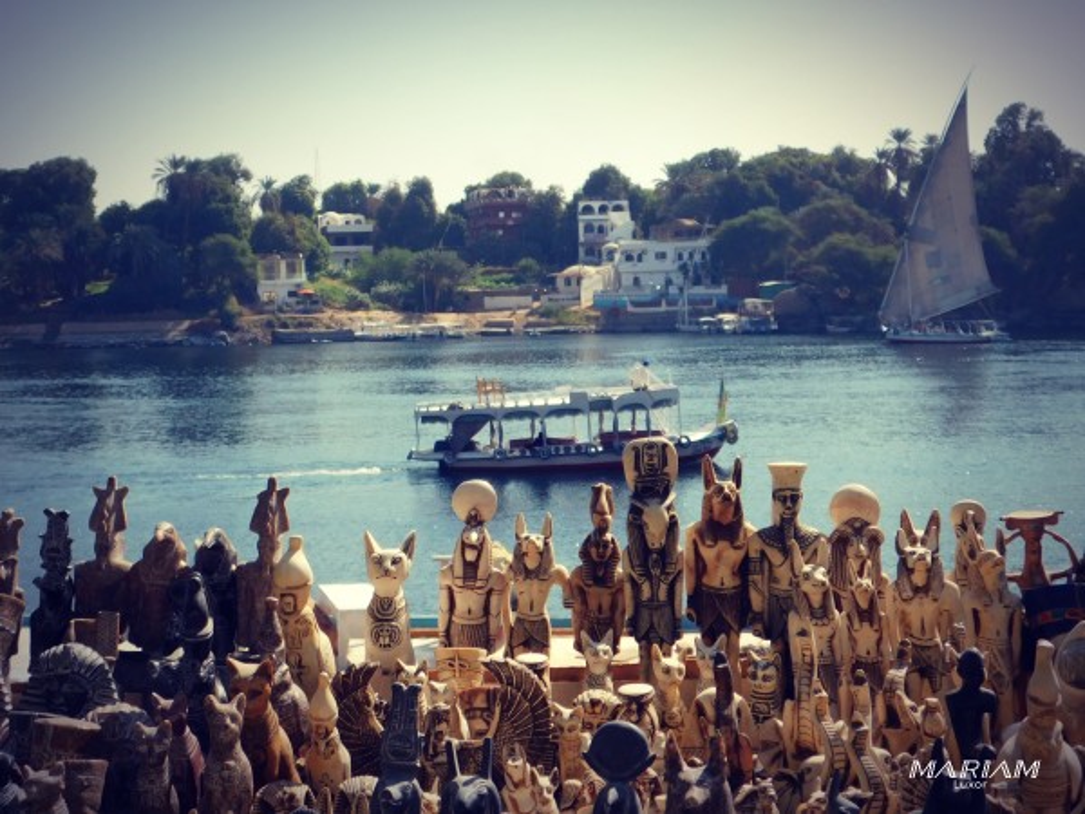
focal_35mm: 40
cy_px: 407
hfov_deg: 46.8
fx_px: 1254
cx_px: 542
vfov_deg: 36.0
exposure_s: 1/1250
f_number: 3.6
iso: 125
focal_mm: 7.1
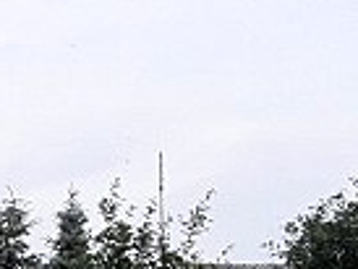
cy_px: 340
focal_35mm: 175
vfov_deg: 8.4
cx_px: -152
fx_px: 1811
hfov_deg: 10.9
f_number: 5.2
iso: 80
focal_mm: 6.5
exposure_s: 1/500
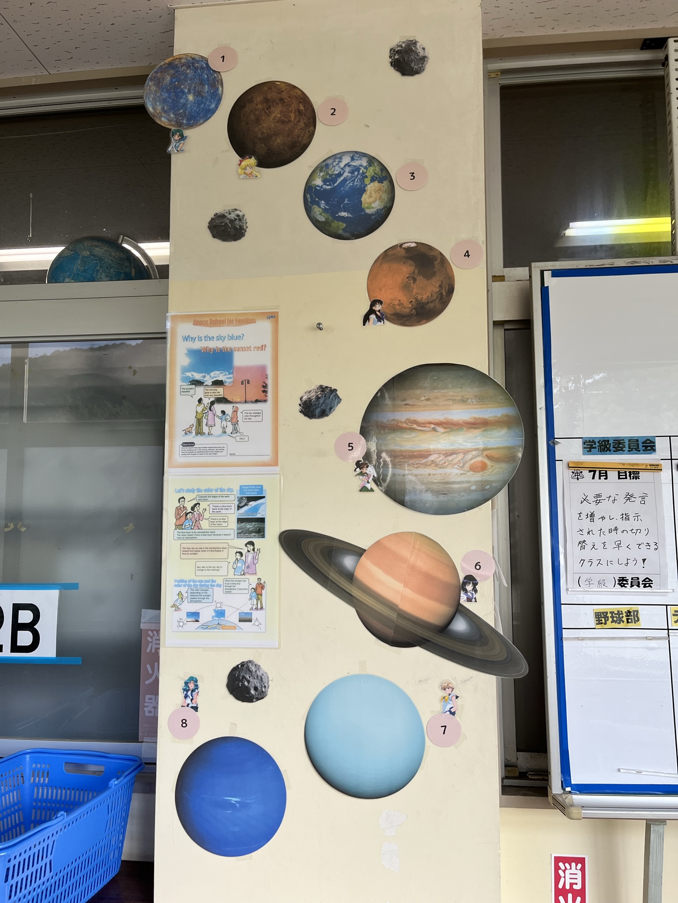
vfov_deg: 67.3
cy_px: 452
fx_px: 679
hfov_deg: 53.1
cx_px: 339
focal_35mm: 26
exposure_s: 1/532
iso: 50
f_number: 1.6
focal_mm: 5.1
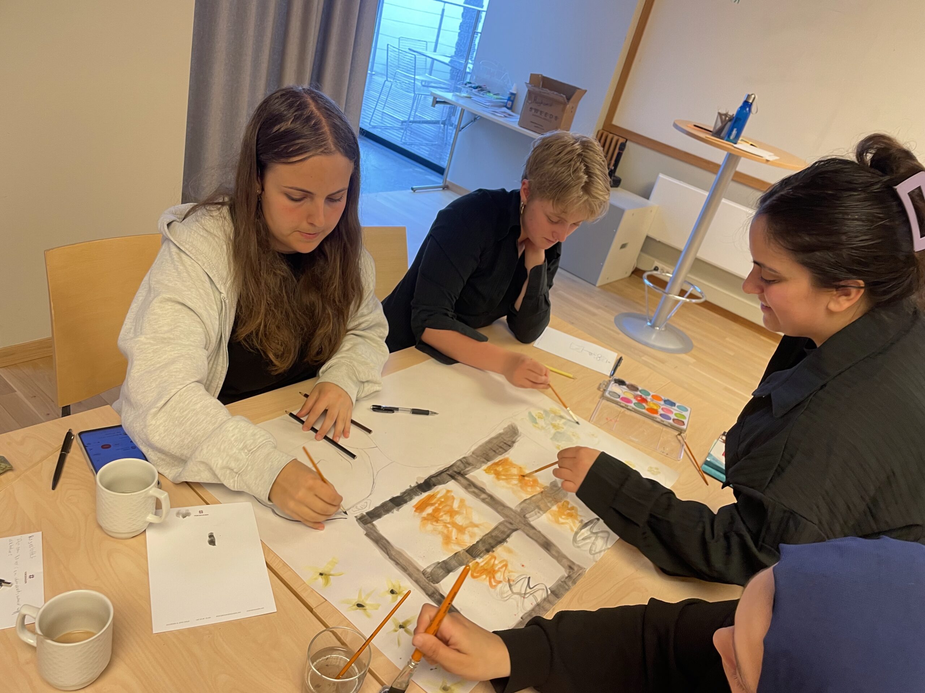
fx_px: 695
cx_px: 462
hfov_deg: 67.3
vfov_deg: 53.1
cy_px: 346
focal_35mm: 26
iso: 80
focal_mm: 4.2
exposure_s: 1/50
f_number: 1.6
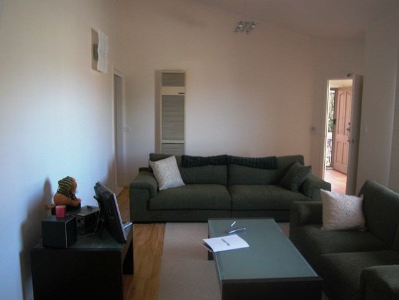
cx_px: 200
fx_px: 323
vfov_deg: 49.7
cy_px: 150
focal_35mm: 28
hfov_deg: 63.4
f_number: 2.8
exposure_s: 1/30
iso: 100
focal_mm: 7.1
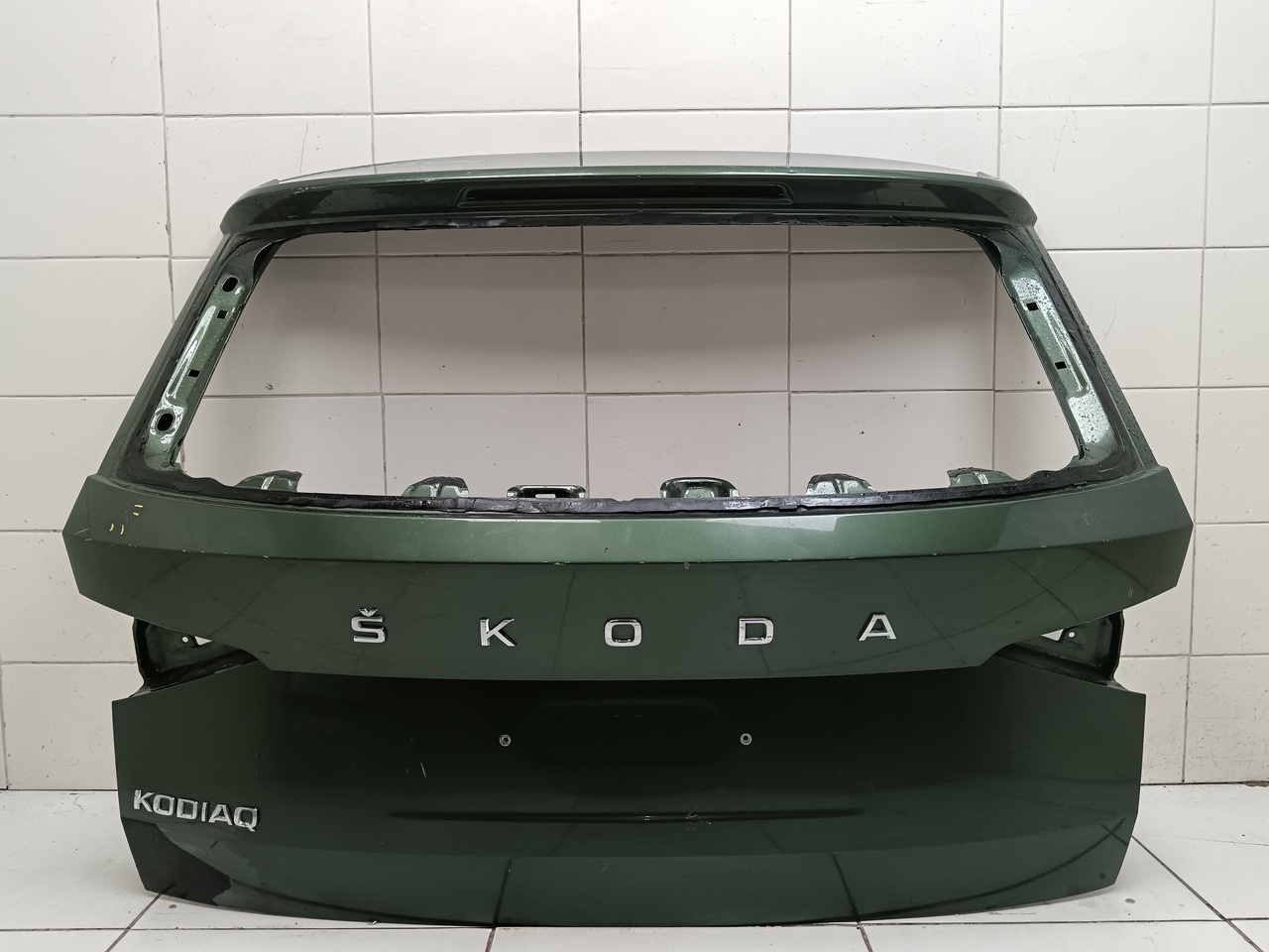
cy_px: 476
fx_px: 990
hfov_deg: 65.3
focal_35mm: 27
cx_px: 634
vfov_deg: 51.4
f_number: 1.9
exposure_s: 1/100
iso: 437
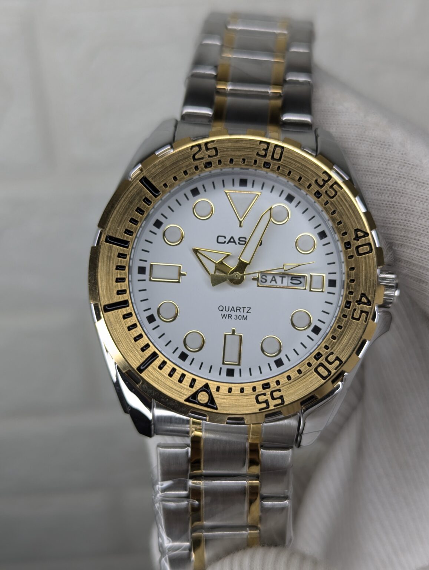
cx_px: 214
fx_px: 791
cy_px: 285
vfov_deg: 39.6
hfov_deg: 30.3
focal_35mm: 48
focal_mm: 6.81
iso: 42
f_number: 1.85
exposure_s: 1/114
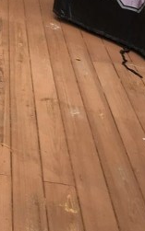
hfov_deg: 12.8
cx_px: -109
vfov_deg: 21.0
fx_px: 594
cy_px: -20
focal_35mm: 94
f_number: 2.2
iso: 25
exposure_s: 1/120
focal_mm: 4.15
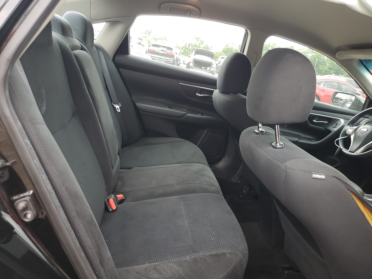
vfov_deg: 53.1
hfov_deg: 67.3
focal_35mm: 26
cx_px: 186
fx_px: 279
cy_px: 140
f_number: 1.5
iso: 61
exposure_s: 1/120
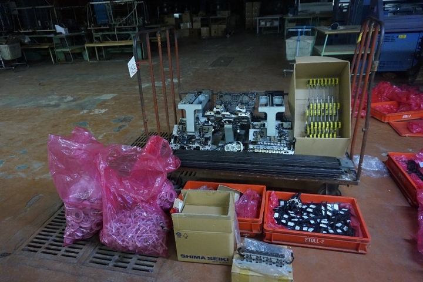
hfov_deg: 73.7
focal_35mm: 24
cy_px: 141
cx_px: 212
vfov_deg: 53.1
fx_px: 282
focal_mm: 16
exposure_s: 1/60
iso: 3200
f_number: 3.5
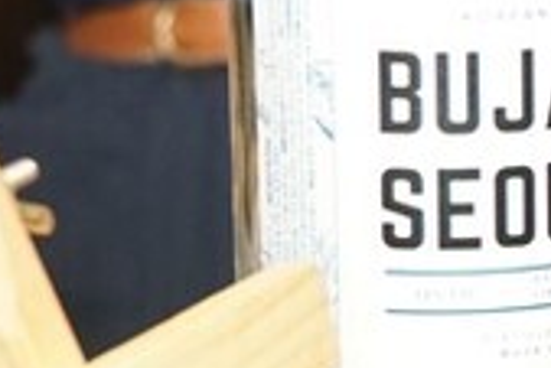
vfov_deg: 5.8
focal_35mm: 238
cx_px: 1177
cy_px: 280
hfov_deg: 8.1
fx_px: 3646
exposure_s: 1/160
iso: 1600
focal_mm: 28
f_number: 3.2
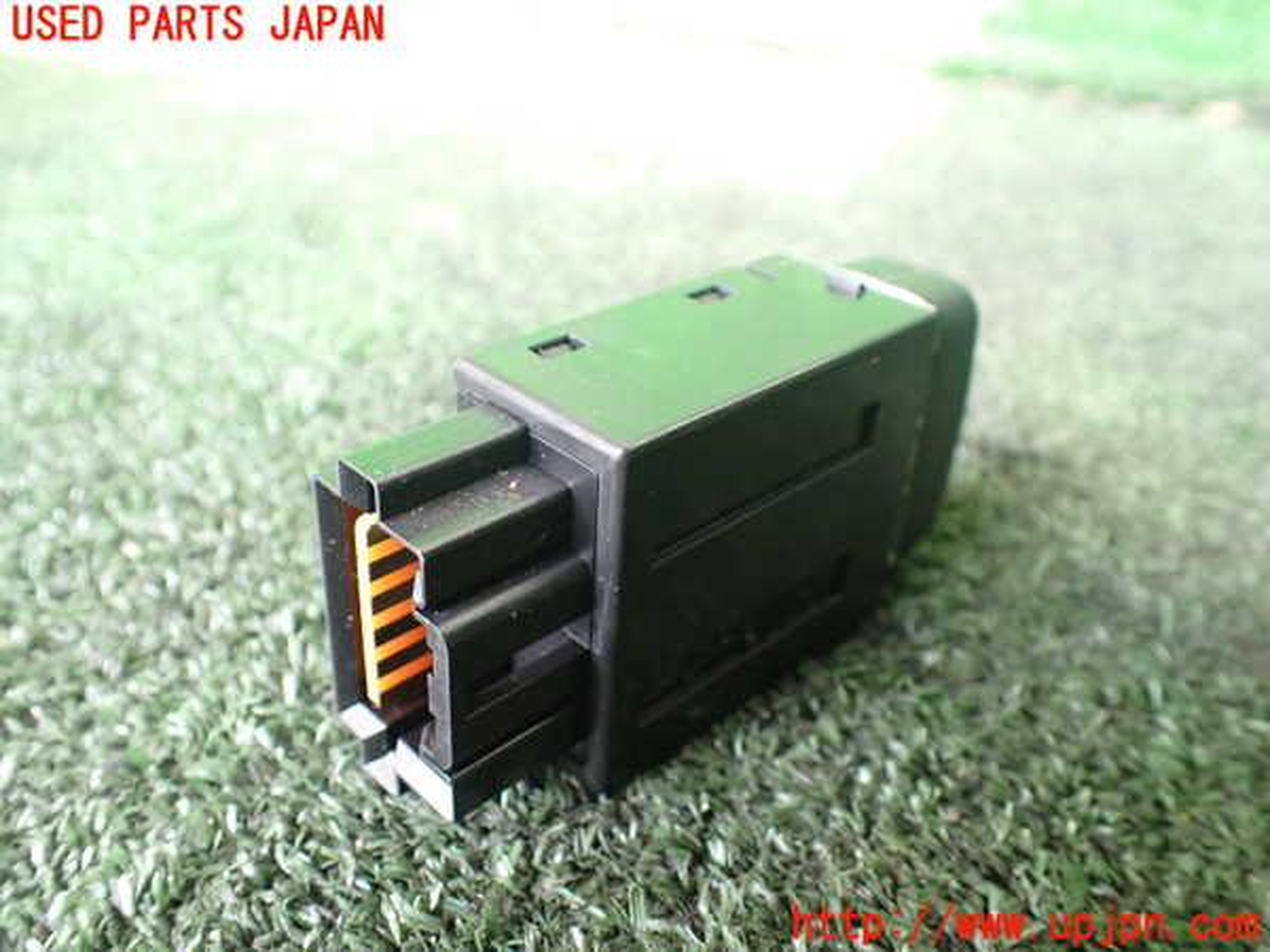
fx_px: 1101
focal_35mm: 30
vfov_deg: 46.8
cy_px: 476
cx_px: 635
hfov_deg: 60.0
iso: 800
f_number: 2.3
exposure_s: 1/80
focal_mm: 5.4
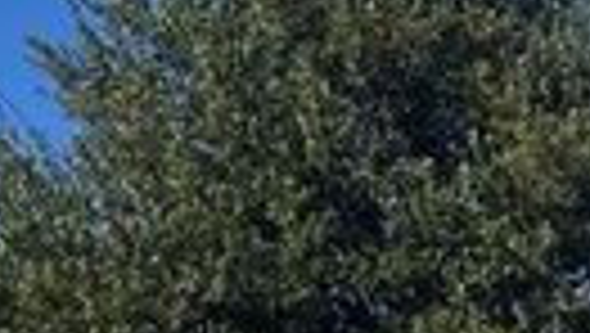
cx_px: 923
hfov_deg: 14.8
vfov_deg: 8.1
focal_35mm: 133
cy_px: 920
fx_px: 2083
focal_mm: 6.76
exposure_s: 1/4950
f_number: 1.78
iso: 80
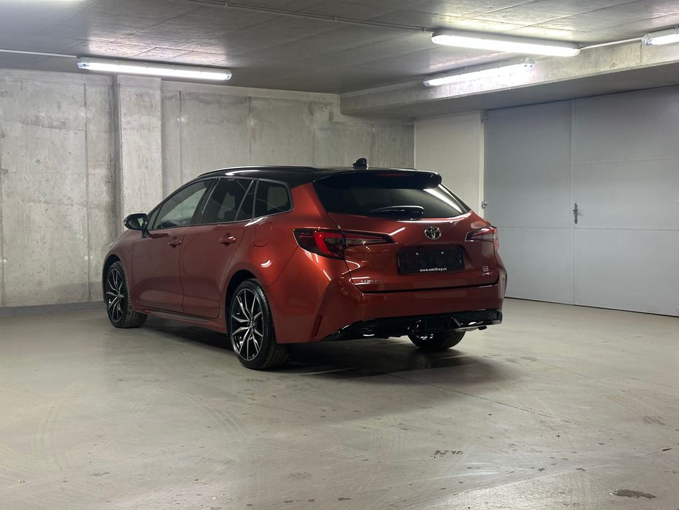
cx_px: 340
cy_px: 255
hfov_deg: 39.7
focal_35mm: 48
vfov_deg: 30.3
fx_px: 942
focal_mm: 6.86
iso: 250
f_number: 1.78
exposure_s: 1/50
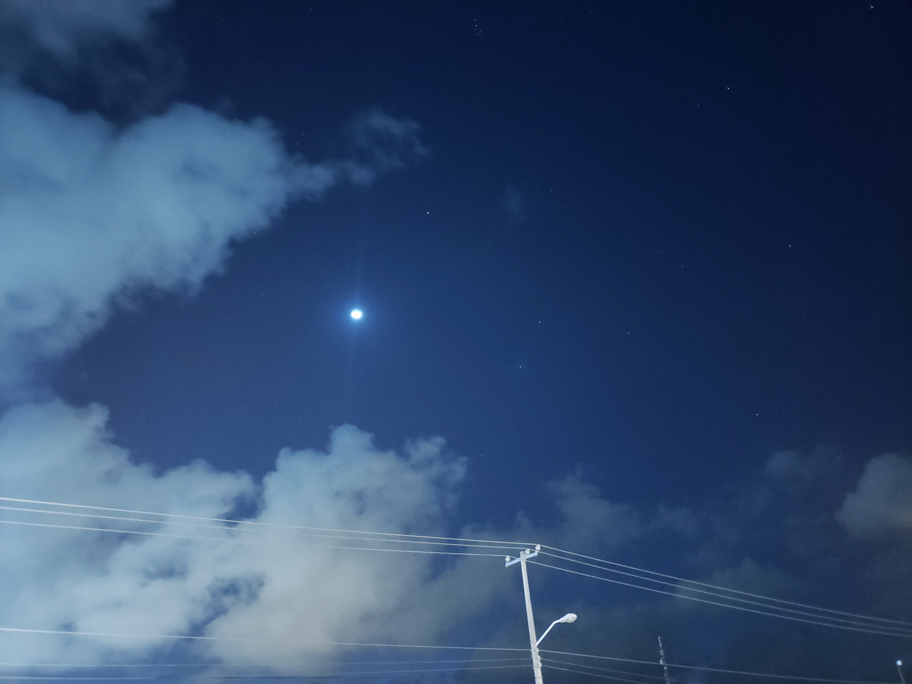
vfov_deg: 53.1
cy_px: 342
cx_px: 456
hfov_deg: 67.3
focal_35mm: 26
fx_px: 685
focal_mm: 4.3
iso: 800
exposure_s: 1
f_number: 1.5
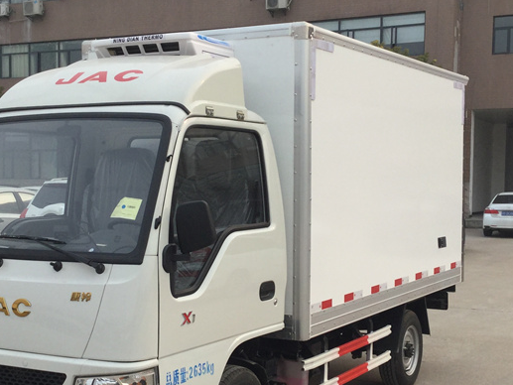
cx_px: 201
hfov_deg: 39.5
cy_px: 239
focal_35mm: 48
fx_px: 712
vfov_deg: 30.2
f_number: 2.4
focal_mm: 3.3
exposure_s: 1/806
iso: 25
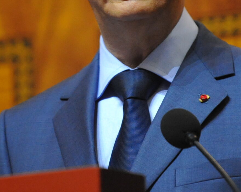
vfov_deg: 2.8
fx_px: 3907
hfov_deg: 3.5
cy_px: -6
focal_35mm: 548
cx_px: 105
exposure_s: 1/500
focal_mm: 200
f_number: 2.8
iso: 5000
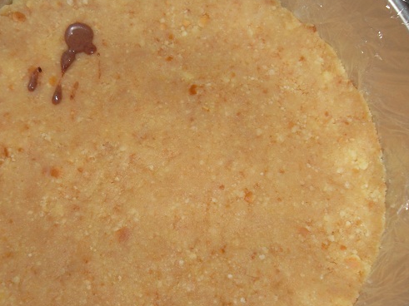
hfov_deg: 42.8
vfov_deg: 32.8
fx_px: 520
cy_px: 172
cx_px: 173
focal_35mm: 44
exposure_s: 1/45
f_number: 3.5
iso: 100
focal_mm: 4.9
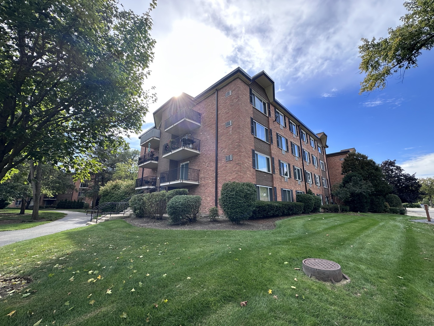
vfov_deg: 85.7
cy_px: 163
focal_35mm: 14
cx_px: 217
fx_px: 176
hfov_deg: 102.1
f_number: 2.2
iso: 40
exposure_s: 1/473
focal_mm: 2.22
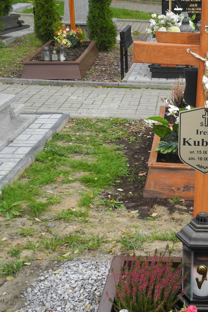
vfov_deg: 28.8
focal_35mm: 70
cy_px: 157
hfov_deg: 19.0
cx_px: 198
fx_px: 607
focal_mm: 10.7
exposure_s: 1/200
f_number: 3.5
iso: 100
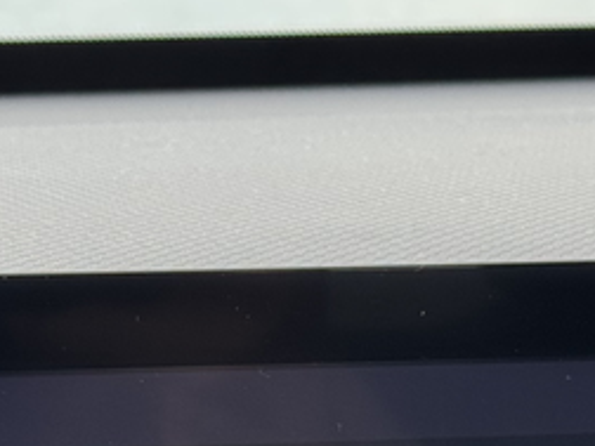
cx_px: 392
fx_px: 3077
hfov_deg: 11.0
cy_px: 721
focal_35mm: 179
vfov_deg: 8.1
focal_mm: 6.76
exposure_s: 1/119
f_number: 1.78
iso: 100
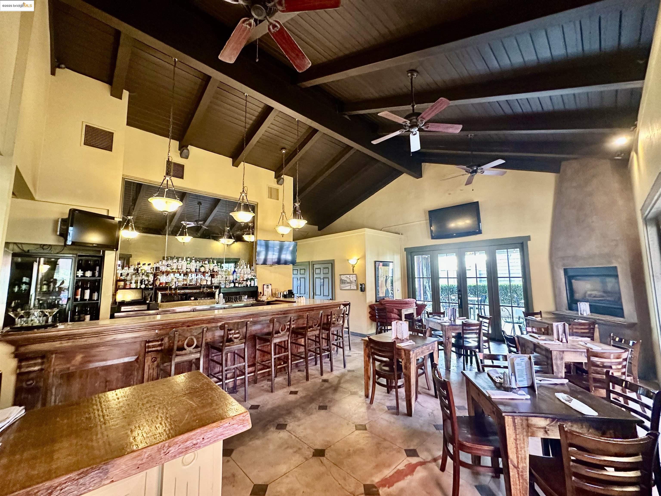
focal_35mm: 14
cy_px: 248
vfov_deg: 85.7
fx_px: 267
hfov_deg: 102.1
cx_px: 330
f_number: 2.2
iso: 500
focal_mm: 2.22
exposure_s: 1/60
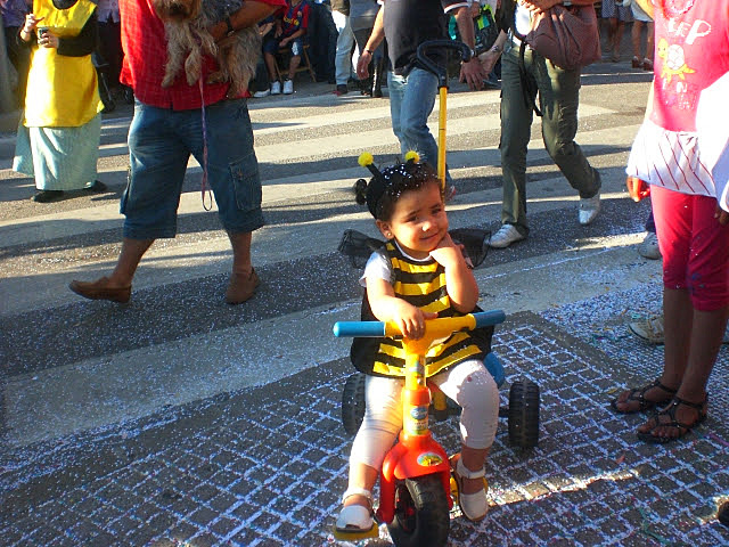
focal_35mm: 38
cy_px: 274
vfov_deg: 37.7
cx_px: 364
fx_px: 800
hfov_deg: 49.0
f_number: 4.4
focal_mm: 6.3
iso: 200
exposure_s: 1/500
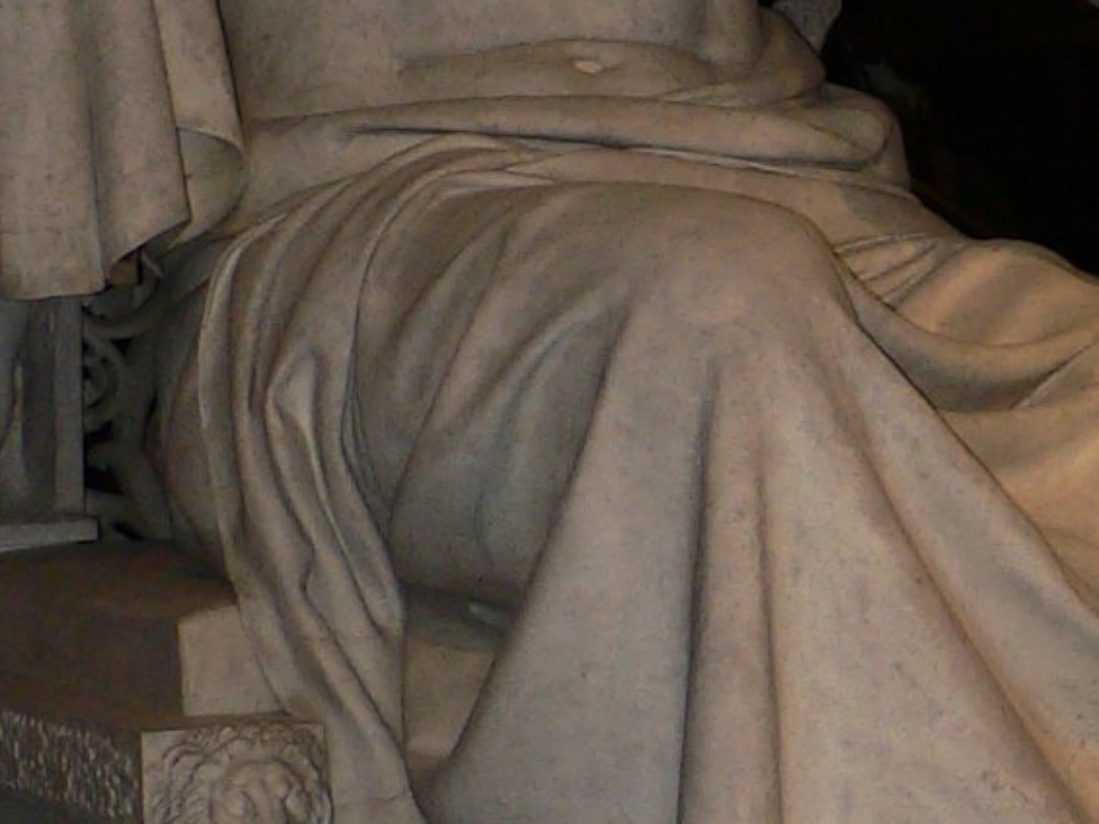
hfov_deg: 15.7
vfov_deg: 11.8
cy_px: 138
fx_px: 3969
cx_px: 791
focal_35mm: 125
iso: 100
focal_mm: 4.6
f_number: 2.8
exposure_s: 1/60
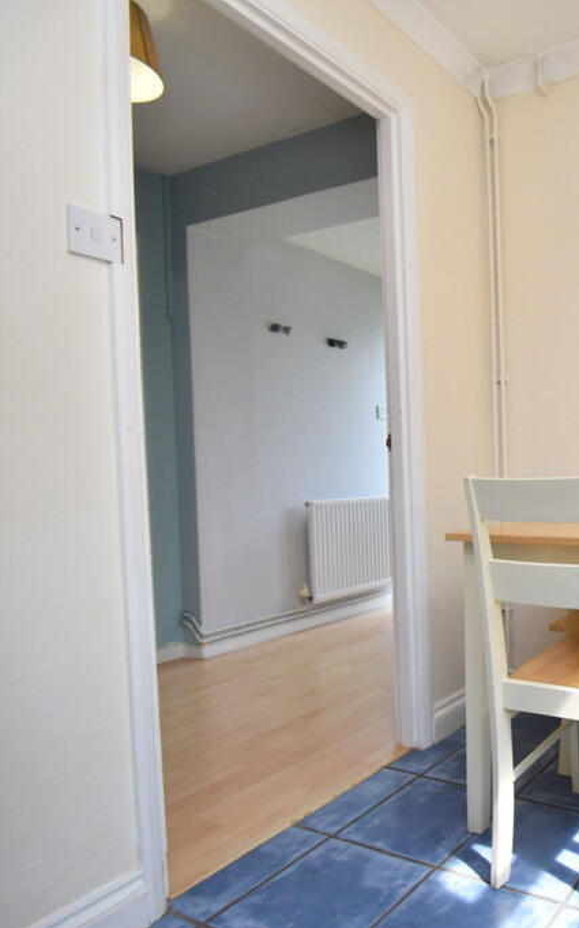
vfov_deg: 77.2
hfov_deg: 42.2
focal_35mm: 23
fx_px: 581
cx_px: 631
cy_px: 464
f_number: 3.5
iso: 500
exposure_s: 1/250
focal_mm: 10
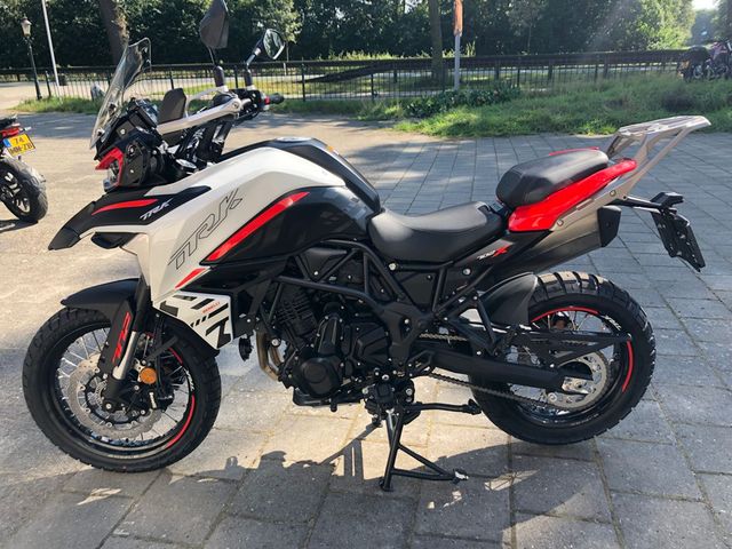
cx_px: 366
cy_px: 274
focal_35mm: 28
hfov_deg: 63.4
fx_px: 592
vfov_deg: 49.7
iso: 20
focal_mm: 3.99
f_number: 1.8
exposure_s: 1/421
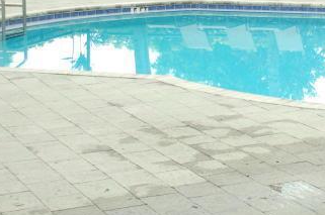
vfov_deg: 12.5
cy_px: 18
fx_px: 974
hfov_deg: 18.2
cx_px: 359
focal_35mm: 108
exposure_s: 1/200
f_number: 7.1
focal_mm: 32
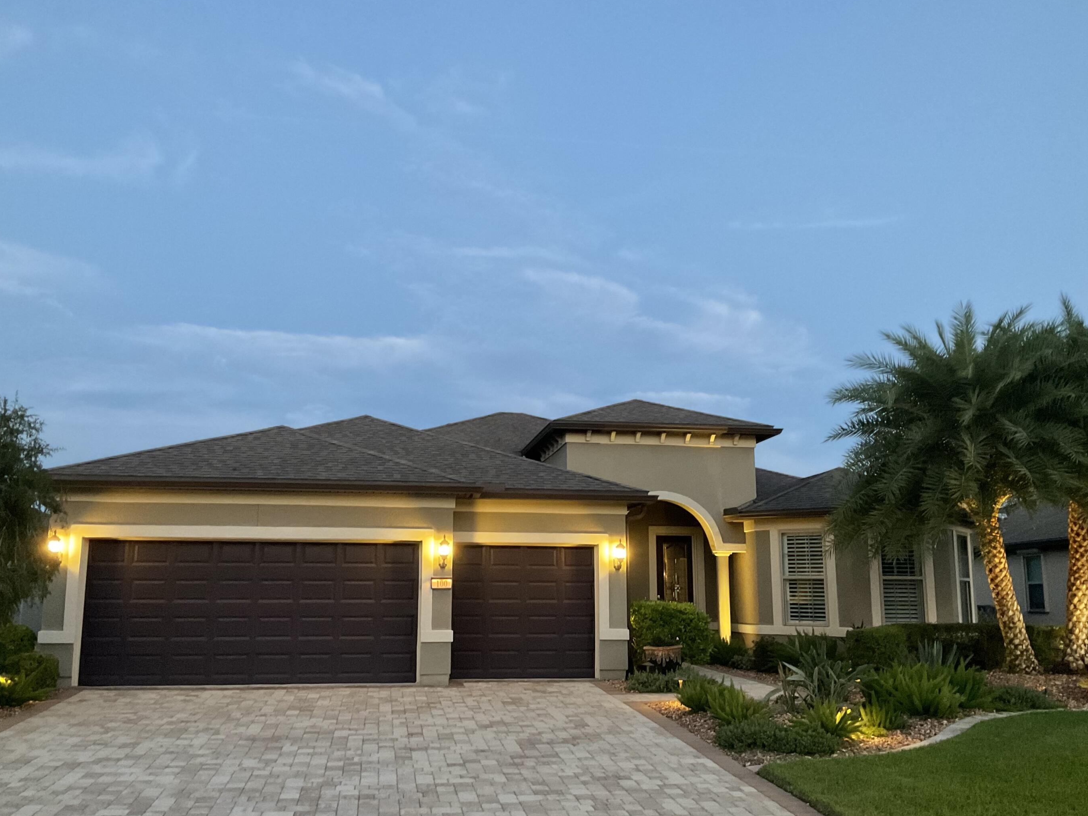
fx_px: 1006
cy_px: 438
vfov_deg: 44.1
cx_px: 519
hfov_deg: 56.8
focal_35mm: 32
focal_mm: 3
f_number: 1.8
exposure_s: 1/30
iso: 320
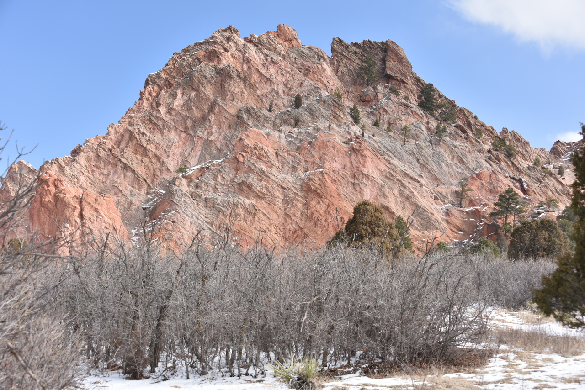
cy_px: 195
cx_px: 292
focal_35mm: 48
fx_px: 780
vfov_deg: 28.1
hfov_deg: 41.1
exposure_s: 1/320
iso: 100
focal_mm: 48
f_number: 7.1
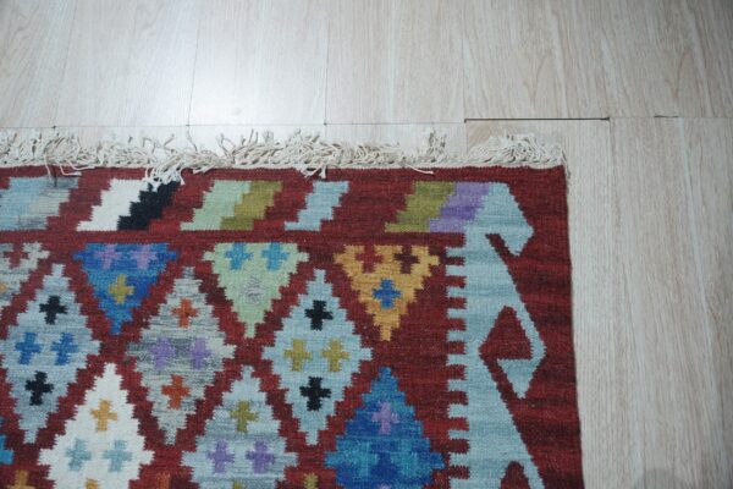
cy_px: 244
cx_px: 366
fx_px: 594
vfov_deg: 44.7
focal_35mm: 29
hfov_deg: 63.3
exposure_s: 1/160
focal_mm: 29.2
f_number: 4
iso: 400
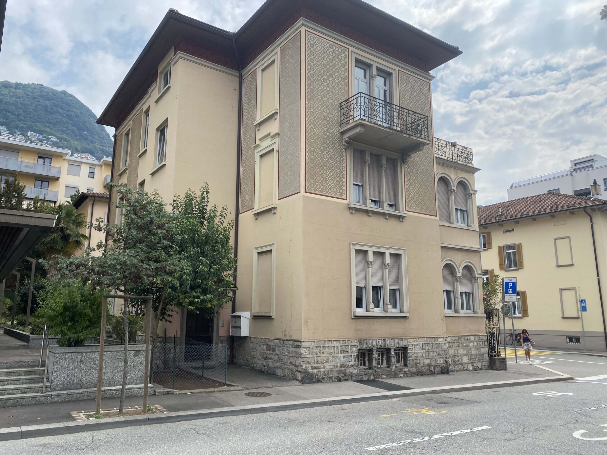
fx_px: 456
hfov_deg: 67.3
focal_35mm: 26
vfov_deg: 53.1
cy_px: 228
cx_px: 304
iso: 32
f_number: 1.8
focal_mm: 4.25
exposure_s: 1/2268
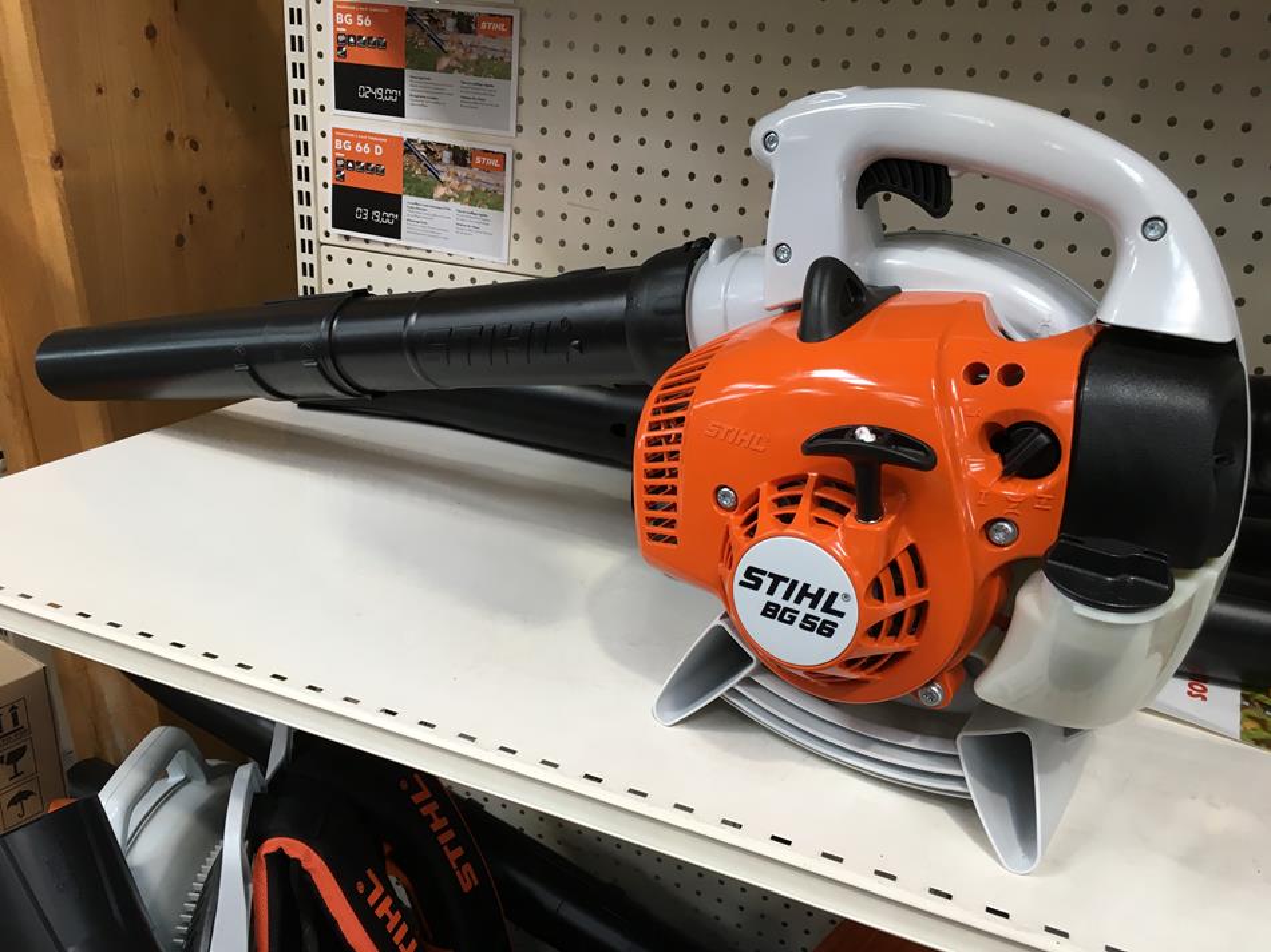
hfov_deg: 61.7
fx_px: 1065
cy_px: 476
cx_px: 636
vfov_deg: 48.2
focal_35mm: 29
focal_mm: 4.15
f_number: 2.2
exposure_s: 1/33
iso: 32
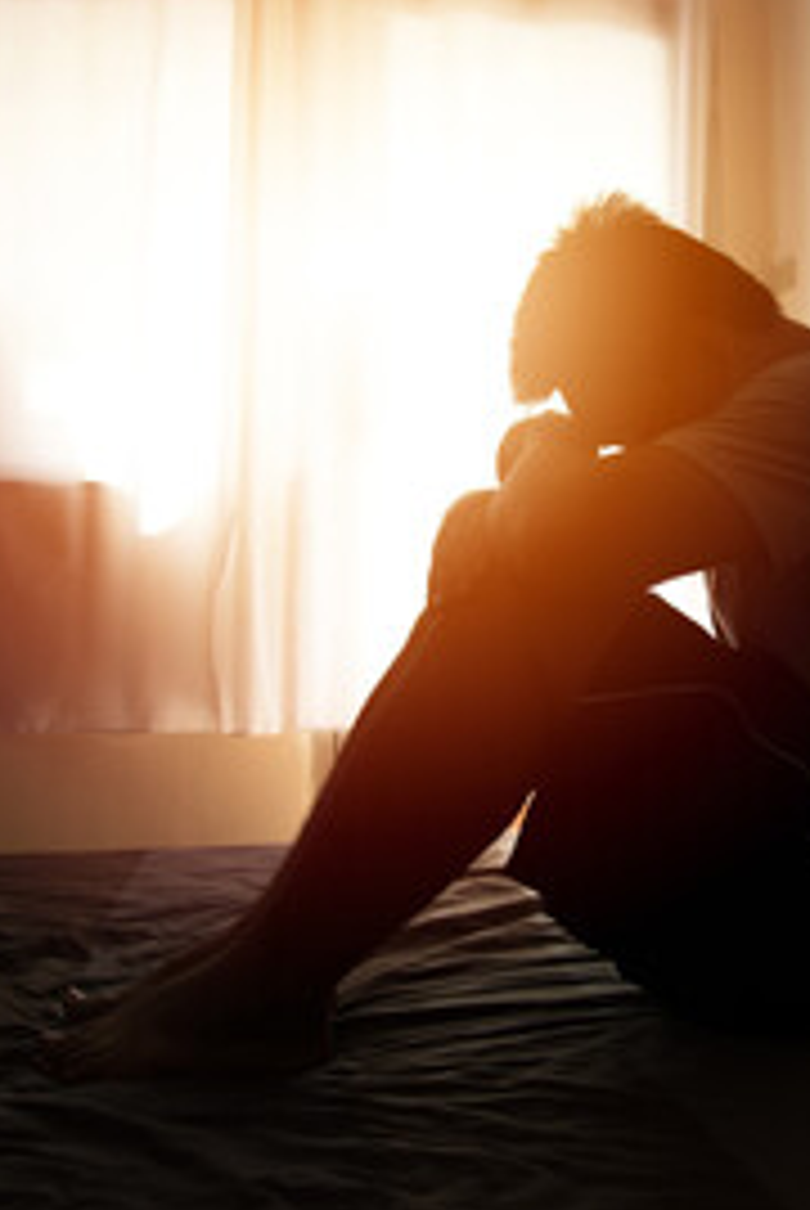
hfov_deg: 32.1
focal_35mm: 41
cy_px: 560
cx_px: 616
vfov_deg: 47.3
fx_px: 1380
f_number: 4
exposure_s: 1/80
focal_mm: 24
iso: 200
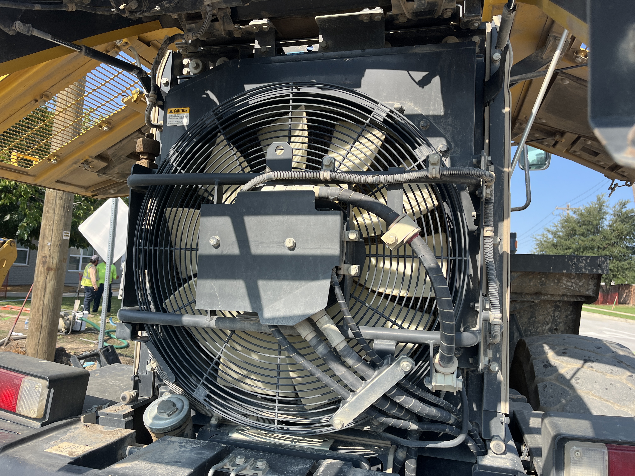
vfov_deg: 53.1
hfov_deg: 67.3
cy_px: 238
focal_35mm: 26
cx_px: 318
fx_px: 477
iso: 50
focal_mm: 5.1
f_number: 1.6
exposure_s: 1/1517
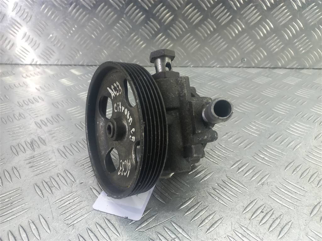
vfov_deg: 54.9
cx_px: 161
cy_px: 120
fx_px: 233
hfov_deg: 69.4
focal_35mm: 25
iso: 100
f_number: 1.8
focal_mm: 4.6
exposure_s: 1/50
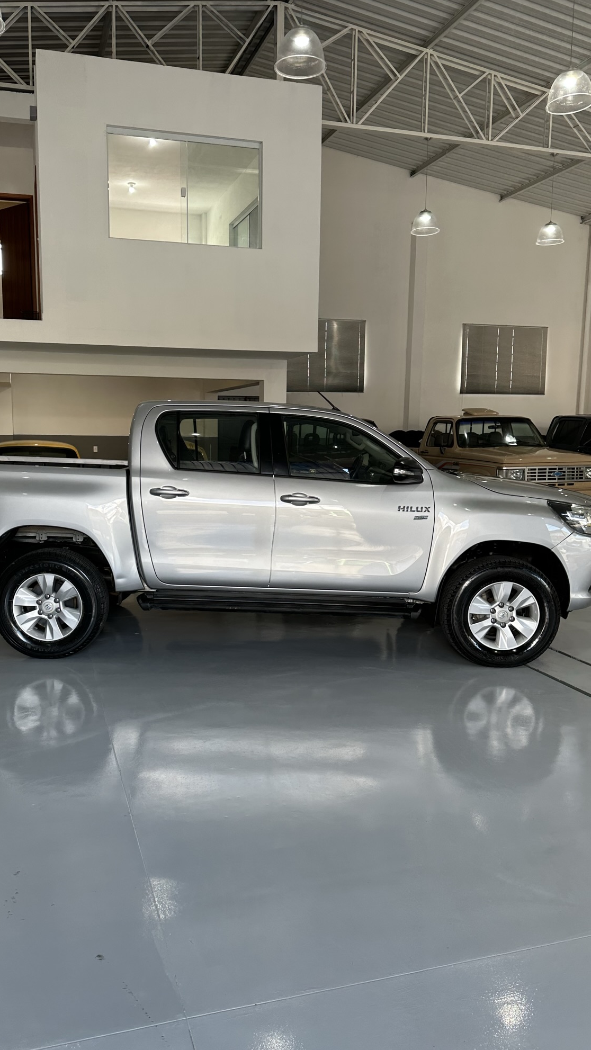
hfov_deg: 42.8
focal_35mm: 27
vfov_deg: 69.9
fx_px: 752
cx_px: 244
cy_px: 529
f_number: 1.78
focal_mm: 6.86
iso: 64
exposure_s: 1/120
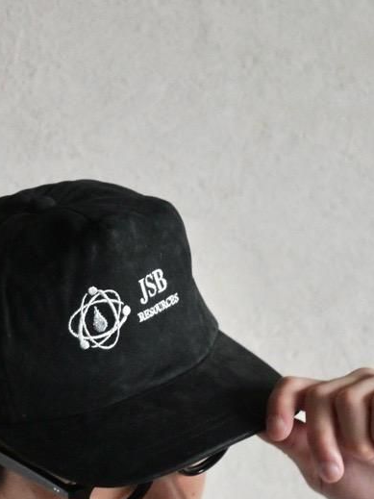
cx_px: 99
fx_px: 2464
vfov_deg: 11.5
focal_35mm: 171
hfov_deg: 8.7
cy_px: 363
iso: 3200
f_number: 4
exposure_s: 1/50
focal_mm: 52
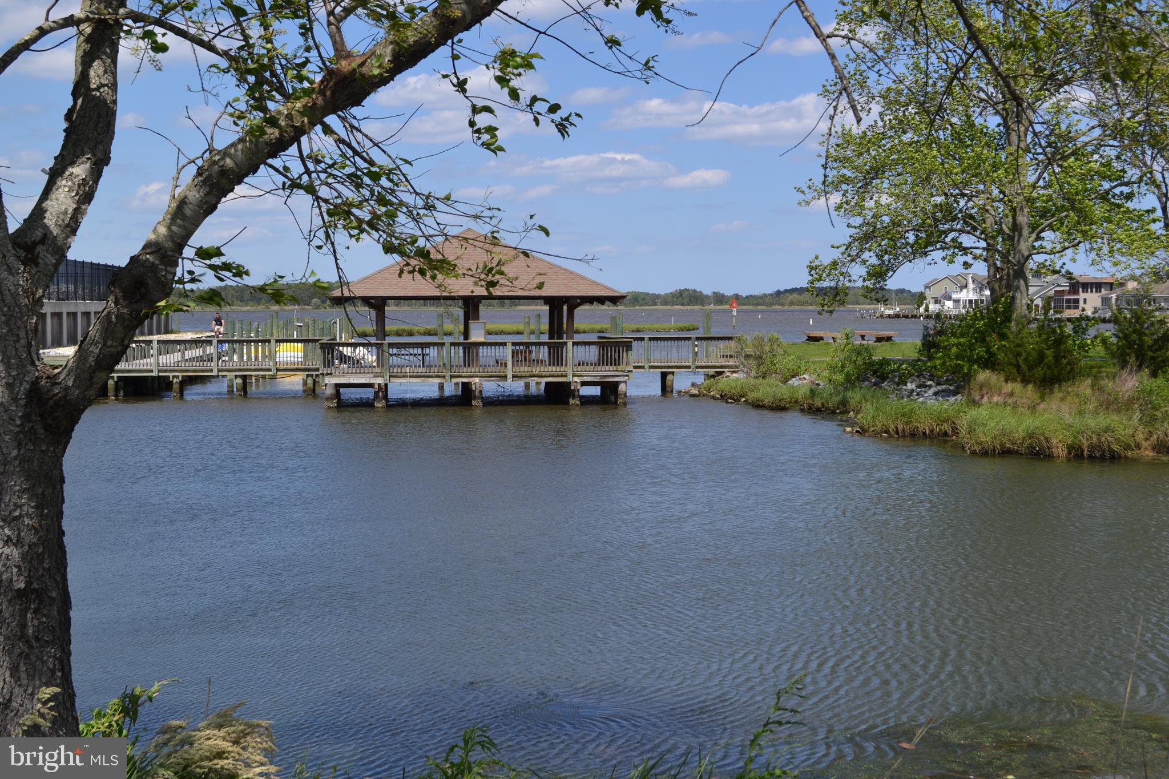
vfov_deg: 28.1
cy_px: 390
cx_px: 584
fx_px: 1558
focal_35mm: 48
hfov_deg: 41.1
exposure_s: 1/250
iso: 100
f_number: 8
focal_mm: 32
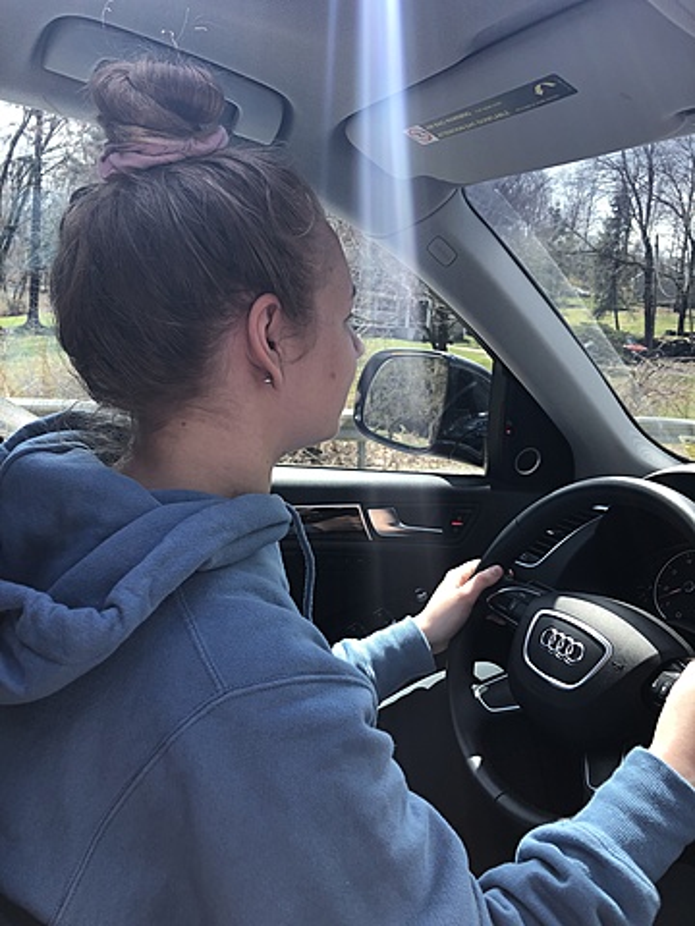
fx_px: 750
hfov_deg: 49.7
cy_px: 463
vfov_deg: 63.4
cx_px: 348
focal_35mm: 28
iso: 20
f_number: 1.8
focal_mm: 3.99
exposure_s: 1/500
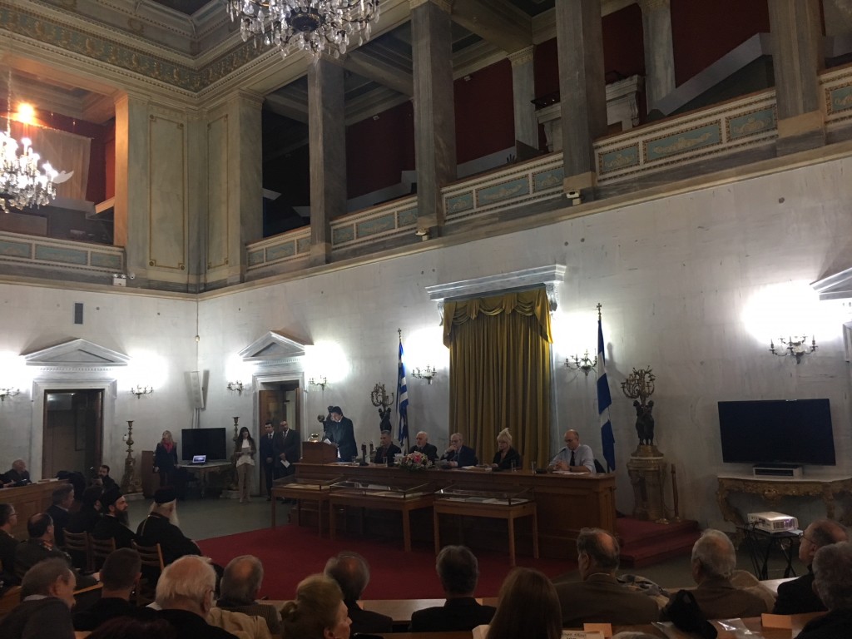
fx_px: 714
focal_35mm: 29
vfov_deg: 48.2
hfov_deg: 61.7
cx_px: 426
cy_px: 320
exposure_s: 1/33
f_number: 2.2
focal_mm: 4.15
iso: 200
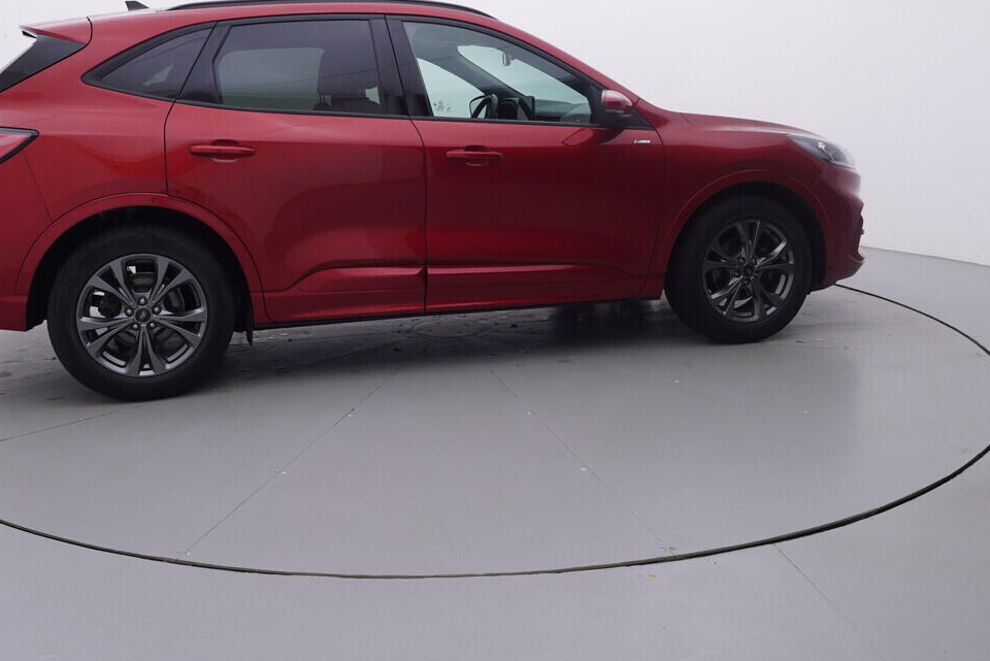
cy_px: 205
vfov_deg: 38.6
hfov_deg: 56.0
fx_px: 928
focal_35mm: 34
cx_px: 449
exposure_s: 1/80
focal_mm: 15
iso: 200
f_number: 5
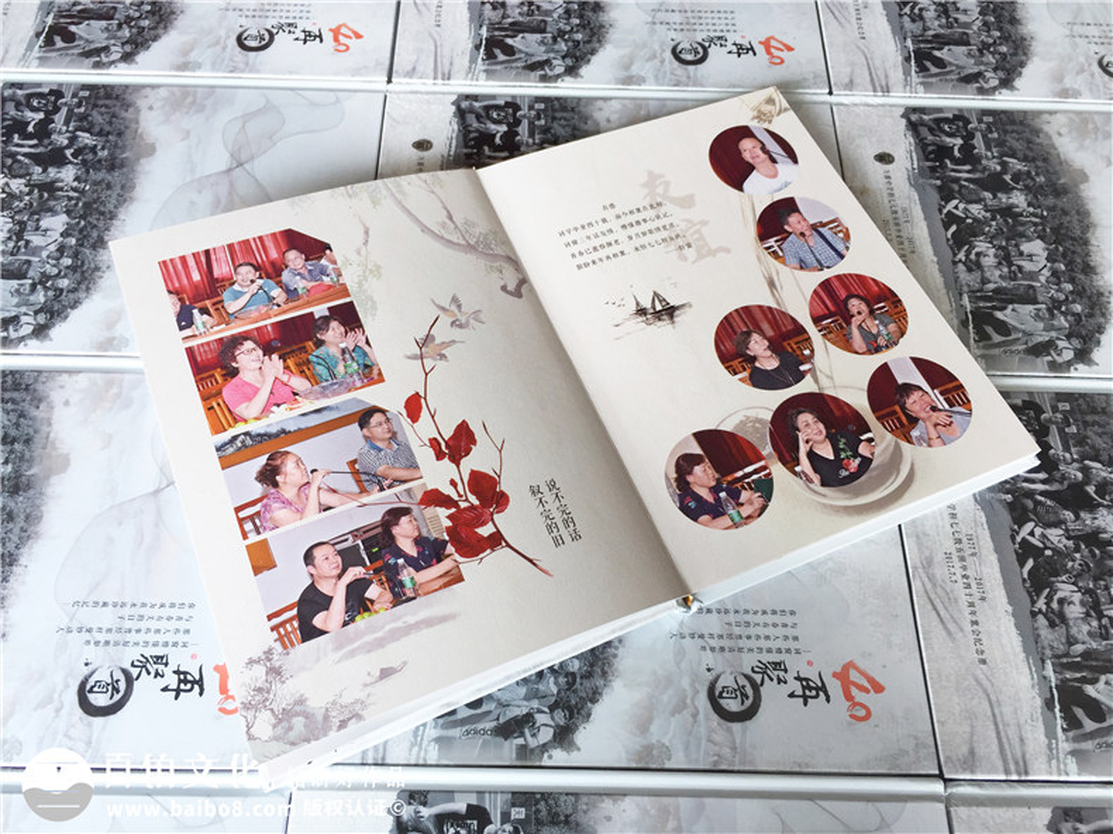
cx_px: 556
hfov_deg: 61.7
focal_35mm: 29
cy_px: 417
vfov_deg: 48.2
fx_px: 932
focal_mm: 4.15
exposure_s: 1/50
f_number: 2.2
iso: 40
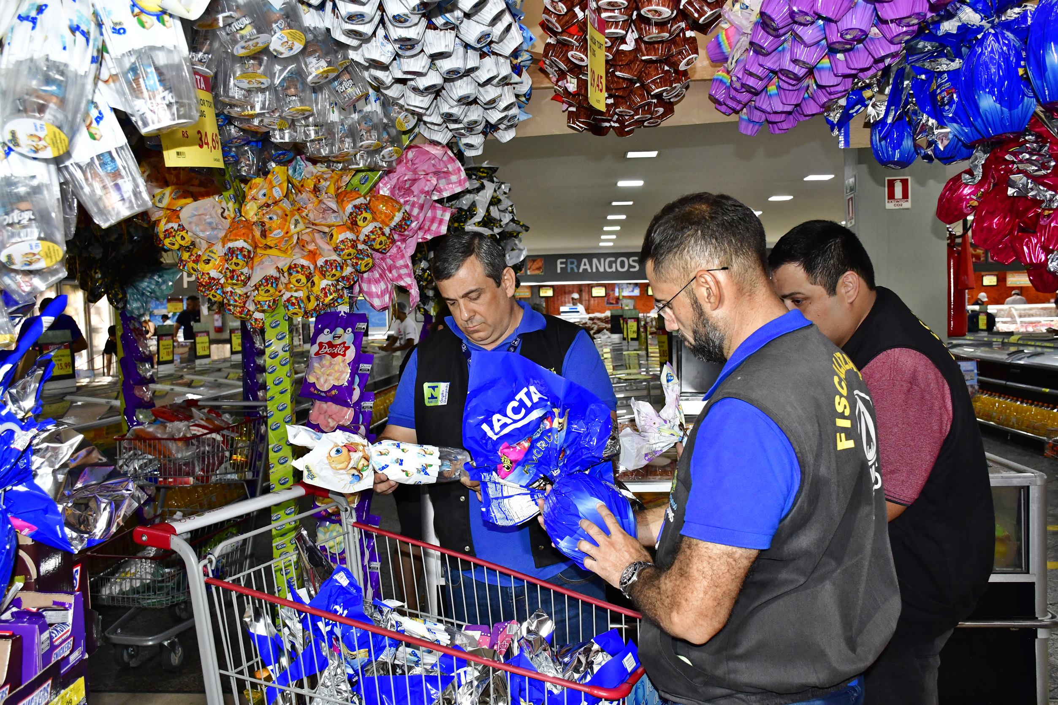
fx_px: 970
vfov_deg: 40.0
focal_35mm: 33
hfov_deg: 57.2
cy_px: 352
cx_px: 529
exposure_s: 1/160
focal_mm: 22
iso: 2000
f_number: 5.6
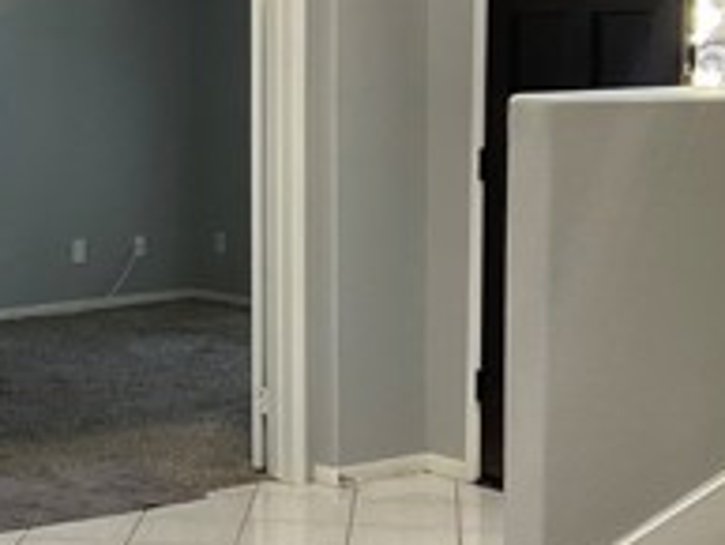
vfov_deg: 15.4
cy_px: 267
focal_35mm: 96
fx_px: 2012
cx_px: -45
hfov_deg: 19.7
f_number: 1.8
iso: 80
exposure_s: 1/60
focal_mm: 3
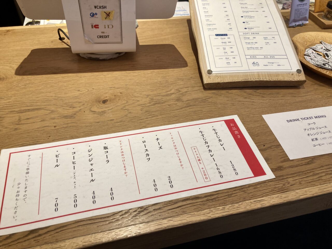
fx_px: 269
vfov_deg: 49.7
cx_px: 166
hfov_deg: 63.4
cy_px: 124
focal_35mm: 28
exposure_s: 1/50
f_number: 1.8
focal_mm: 3.99
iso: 50
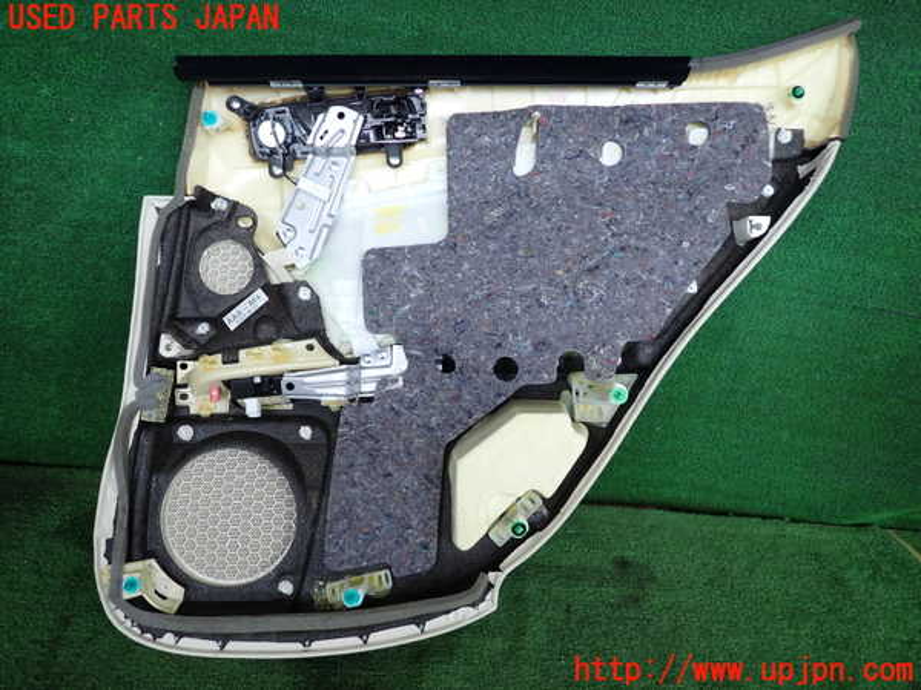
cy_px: 345
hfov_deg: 69.4
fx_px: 665
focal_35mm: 25
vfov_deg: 54.9
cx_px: 460
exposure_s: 1/125
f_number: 2
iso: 100
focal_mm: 4.5
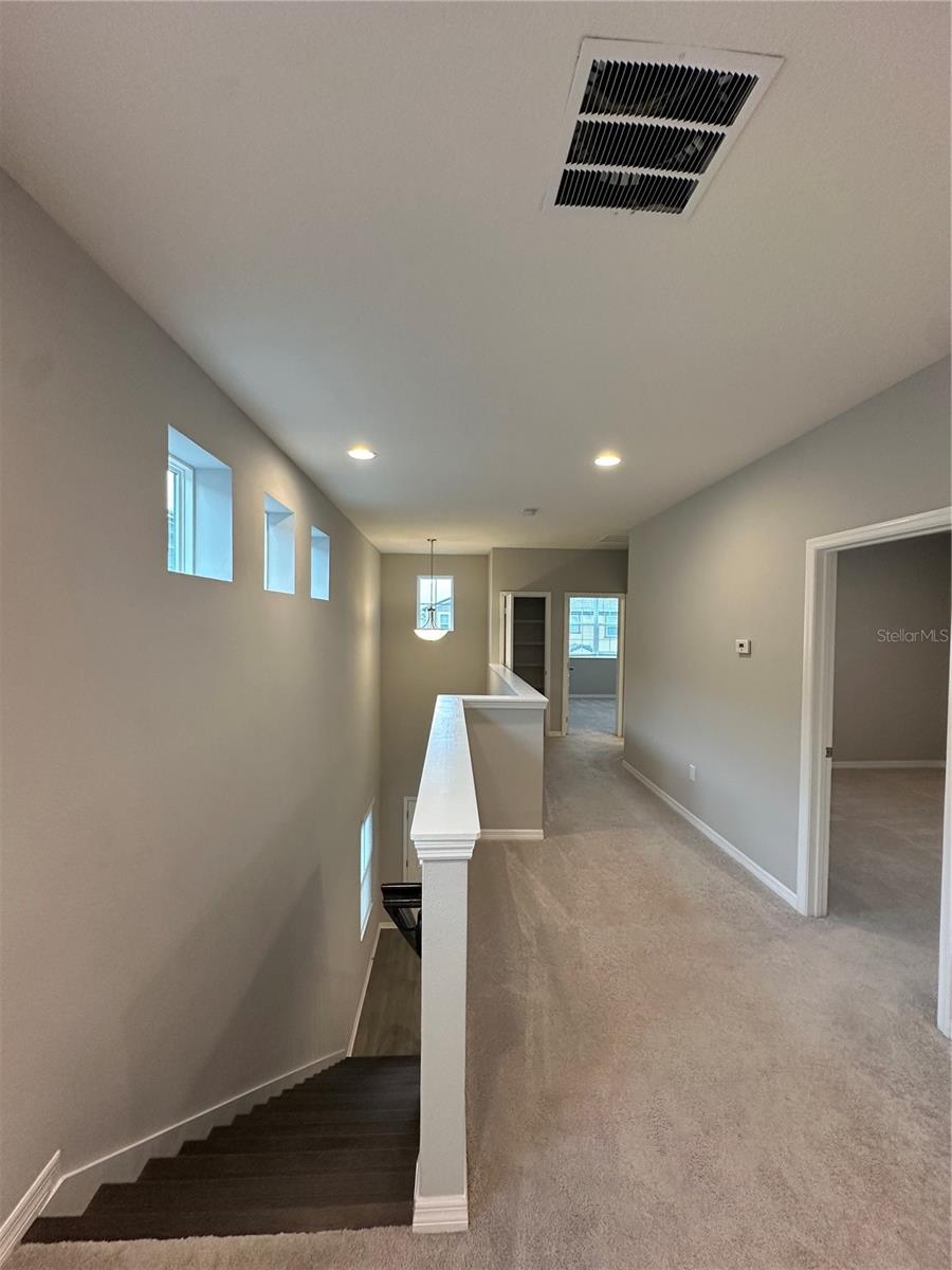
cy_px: 635
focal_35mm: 14
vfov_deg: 102.1
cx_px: 476
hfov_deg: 85.7
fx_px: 513
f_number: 2.2
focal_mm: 2.22
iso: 250
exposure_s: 1/120
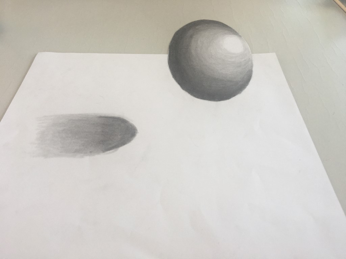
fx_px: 290
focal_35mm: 29
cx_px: 173
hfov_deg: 61.7
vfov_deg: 48.2
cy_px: 130
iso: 25
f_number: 2.2
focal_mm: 4.15
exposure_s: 1/50
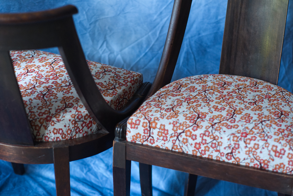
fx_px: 684
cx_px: 146
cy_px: 98
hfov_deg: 24.2
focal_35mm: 84
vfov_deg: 16.3
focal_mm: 56
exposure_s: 1/320
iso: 1600
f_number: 2
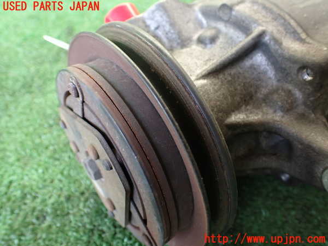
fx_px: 284
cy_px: 123
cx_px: 164
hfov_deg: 60.0
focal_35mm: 30
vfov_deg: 46.8
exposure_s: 1/125
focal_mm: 5.4
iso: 320
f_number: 2.3
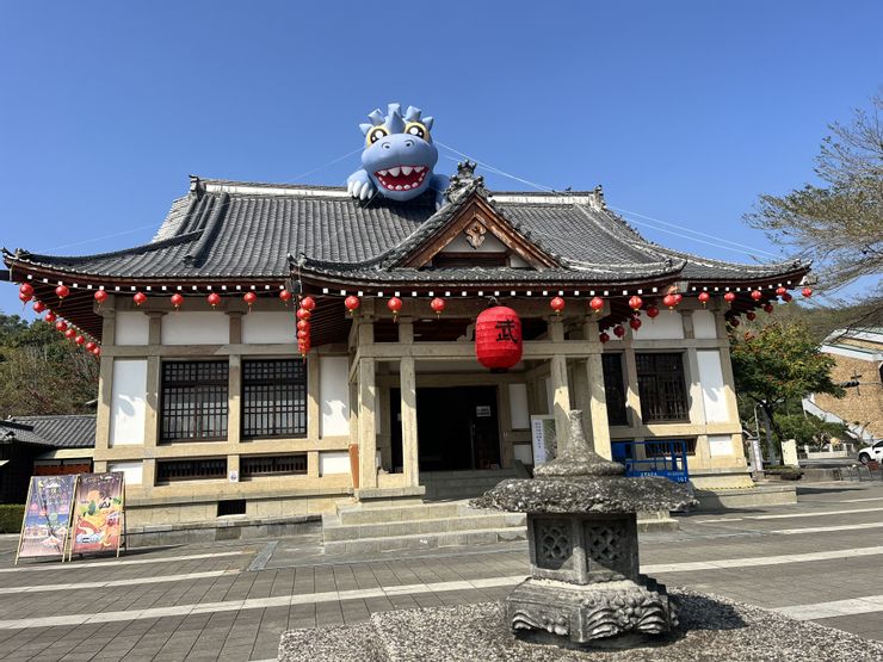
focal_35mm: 26
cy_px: 331
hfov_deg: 67.3
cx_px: 442
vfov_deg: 53.1
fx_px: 663
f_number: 1.6
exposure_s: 1/3623
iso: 50
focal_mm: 5.1
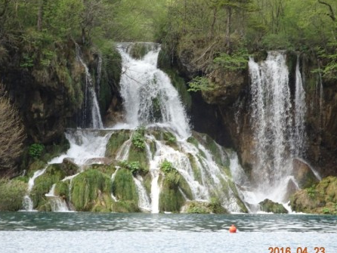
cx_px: 161
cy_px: 136
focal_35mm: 448
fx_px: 4364
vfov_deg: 3.3
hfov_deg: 4.4
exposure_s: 1/250
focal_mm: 68.35
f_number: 6.3
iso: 250
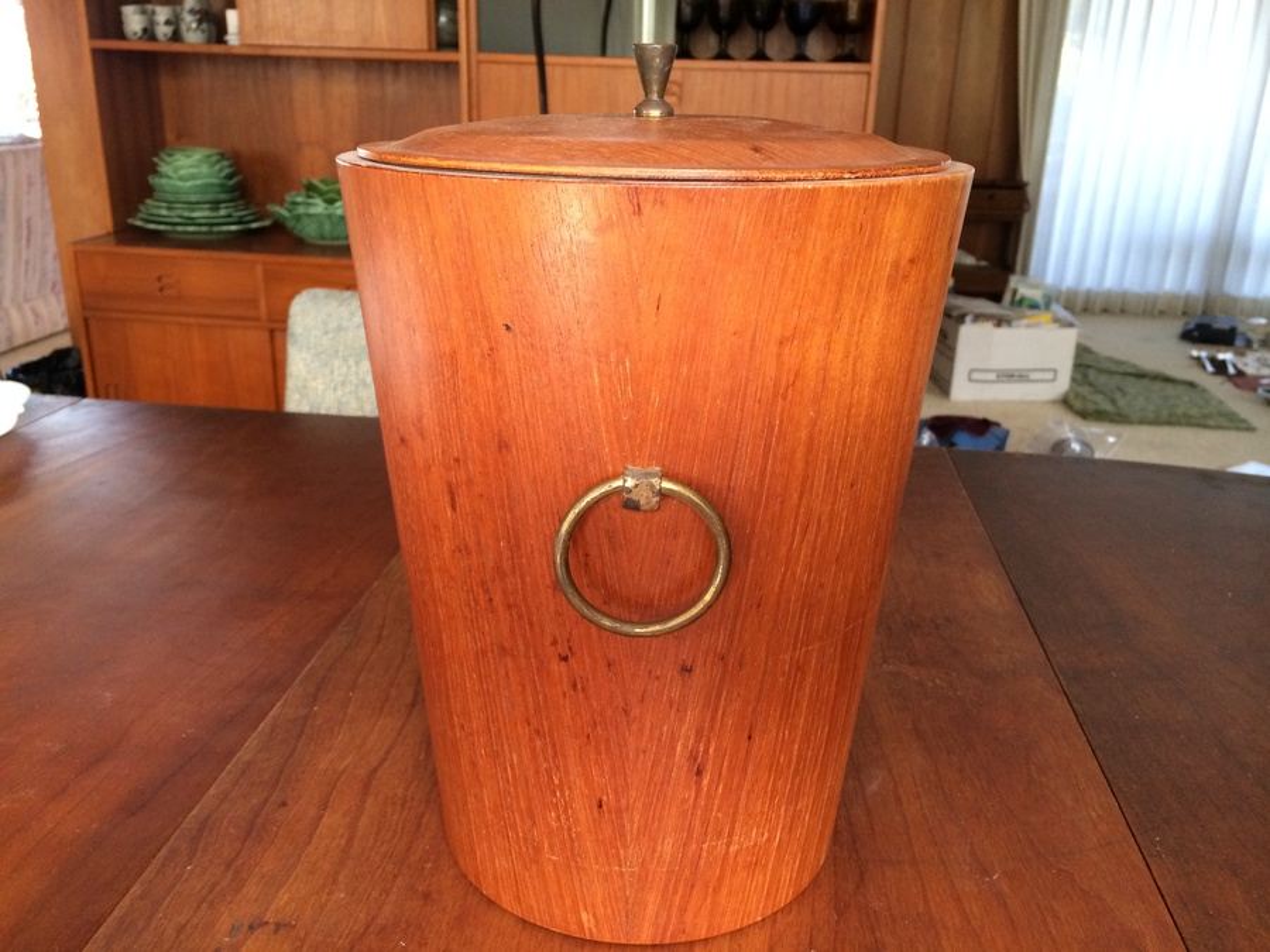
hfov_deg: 60.0
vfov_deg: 46.8
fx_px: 1101
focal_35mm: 30
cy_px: 476
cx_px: 635
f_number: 2.2
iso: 200
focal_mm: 4.12
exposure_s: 1/30
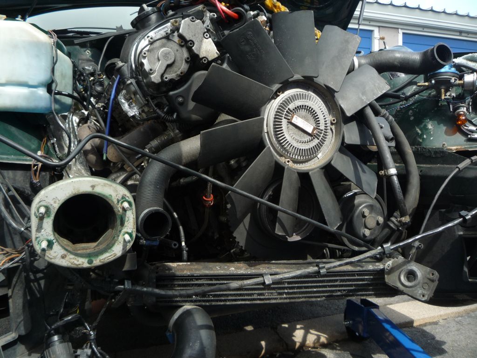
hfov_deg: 60.0
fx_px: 413
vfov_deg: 46.8
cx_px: 238
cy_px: 179
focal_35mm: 30
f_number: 4
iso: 100
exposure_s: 1/125
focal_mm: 5.2
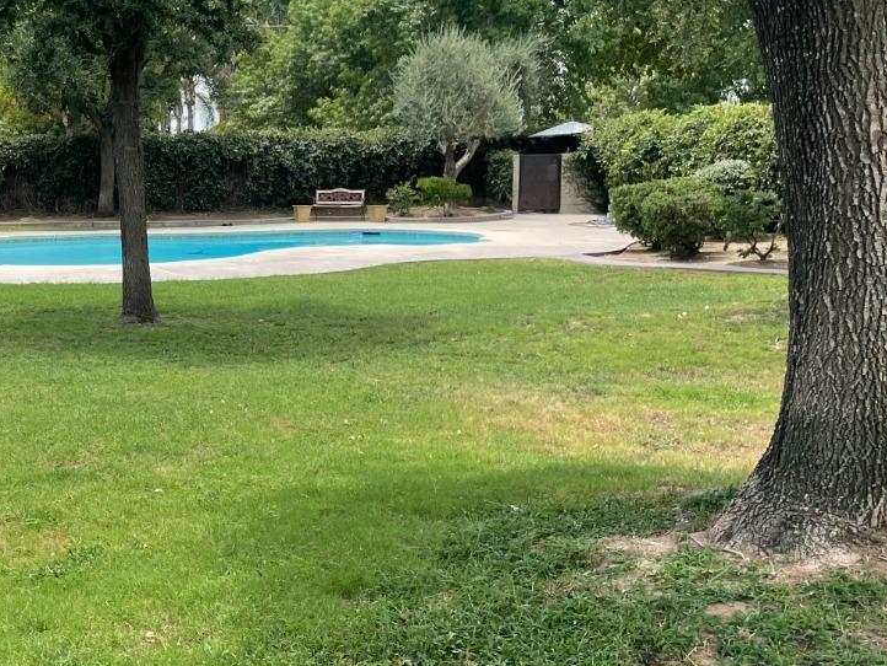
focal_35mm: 54
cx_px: 111
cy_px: 307
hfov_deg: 33.9
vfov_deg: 27.0
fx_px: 1384
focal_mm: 4.2
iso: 32
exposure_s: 1/924
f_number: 1.6
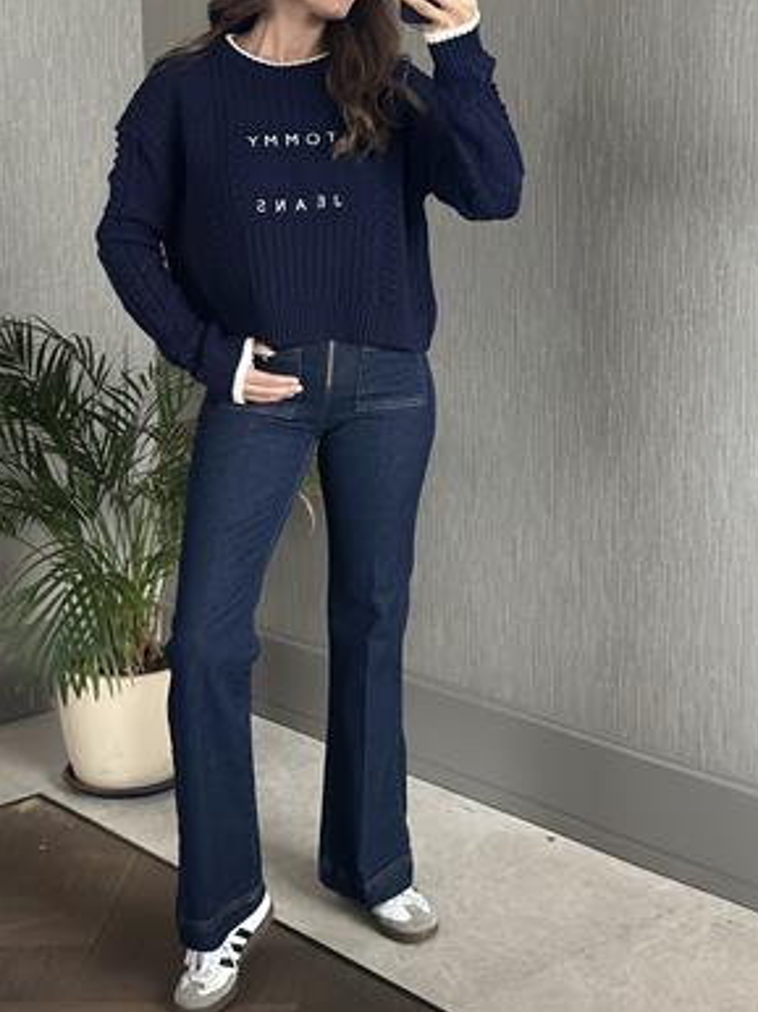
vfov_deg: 30.7
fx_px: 1841
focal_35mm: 63
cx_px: 286
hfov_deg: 23.2
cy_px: 427
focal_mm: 6.86
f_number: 1.78
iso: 640
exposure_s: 1/40
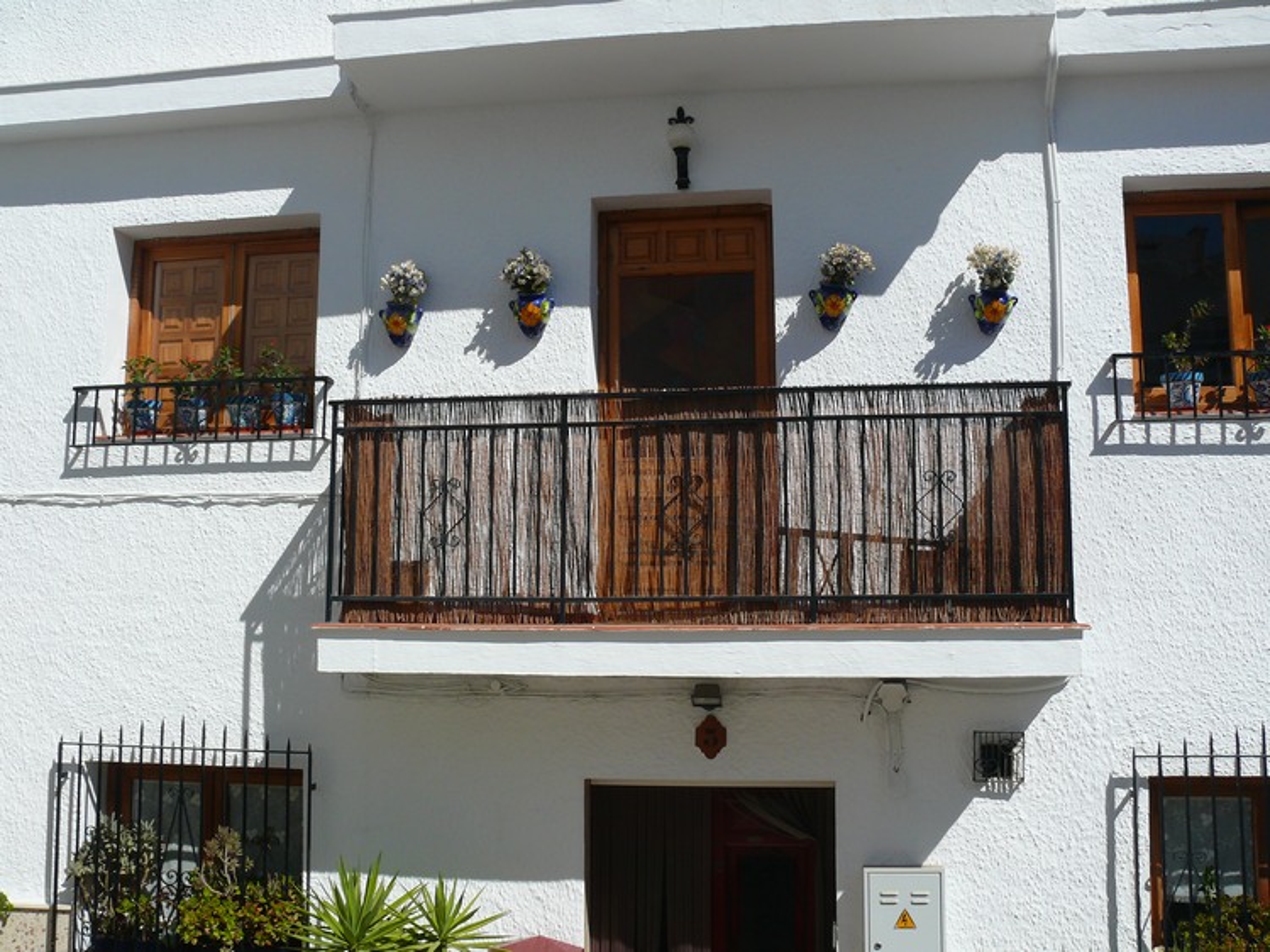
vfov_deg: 40.7
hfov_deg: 52.6
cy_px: 476
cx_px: 635
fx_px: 1284
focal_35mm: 35
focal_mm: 7.4
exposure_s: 1/320
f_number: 5.6
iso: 100
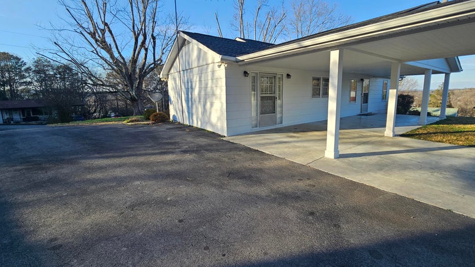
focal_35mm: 15
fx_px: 189
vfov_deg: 70.4
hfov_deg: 103.0
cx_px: 245
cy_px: 123
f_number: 2.2
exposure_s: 1/717
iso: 50
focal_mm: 2.2
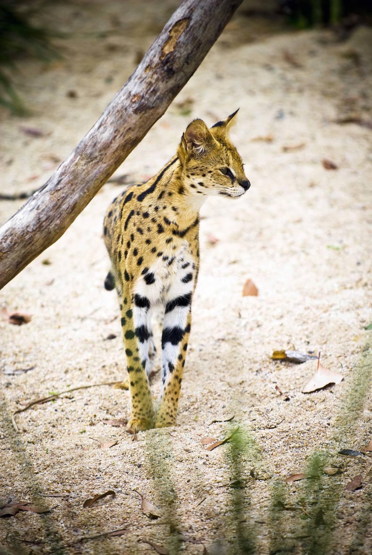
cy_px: 278
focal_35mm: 300
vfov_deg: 6.9
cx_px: 186
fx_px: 4637
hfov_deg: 4.6
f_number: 2.8
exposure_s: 1/250
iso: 200
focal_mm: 200
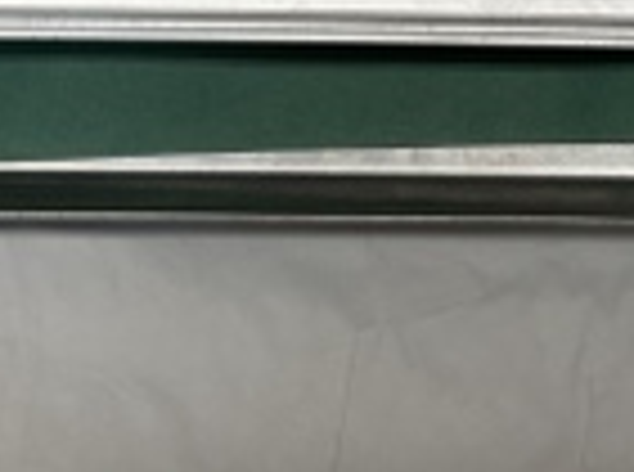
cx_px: 319
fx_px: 1809
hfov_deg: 19.9
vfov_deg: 13.7
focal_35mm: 99
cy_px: -297
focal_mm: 3
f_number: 1.8
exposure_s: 1/120
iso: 32
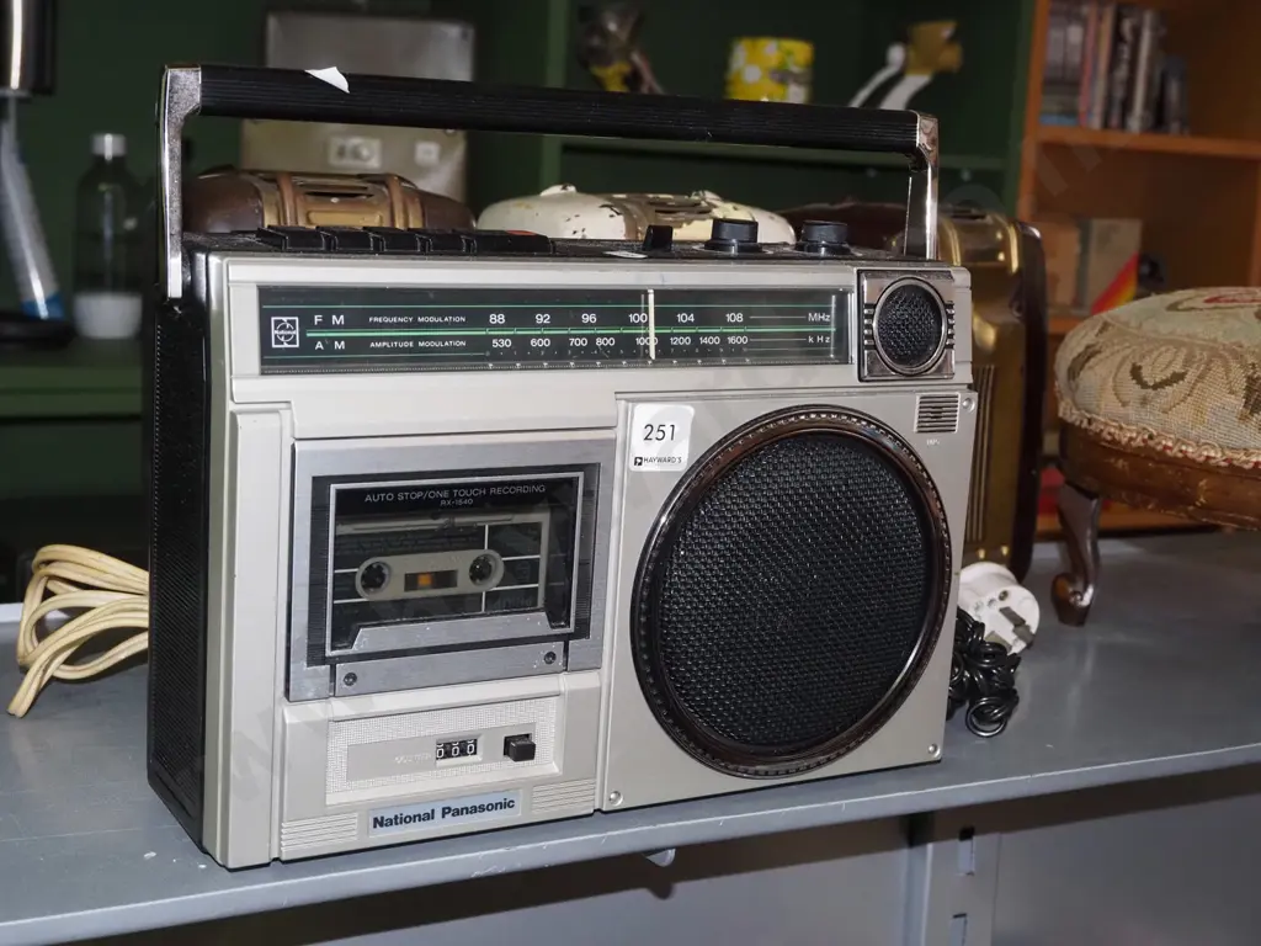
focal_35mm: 50
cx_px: 630
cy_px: 473
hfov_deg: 38.2
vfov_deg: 29.1
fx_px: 1821
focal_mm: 25
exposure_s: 1/160
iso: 2500
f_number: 5.6
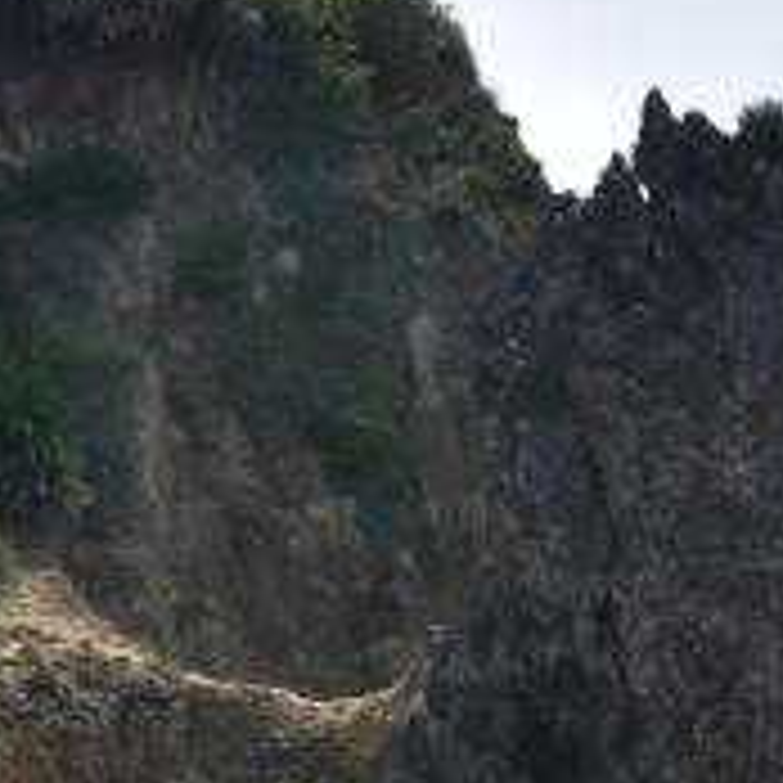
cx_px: 40
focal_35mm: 145
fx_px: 3711
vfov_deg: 11.9
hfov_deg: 11.9
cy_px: 855
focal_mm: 22
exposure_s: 1/200
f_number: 10
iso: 100
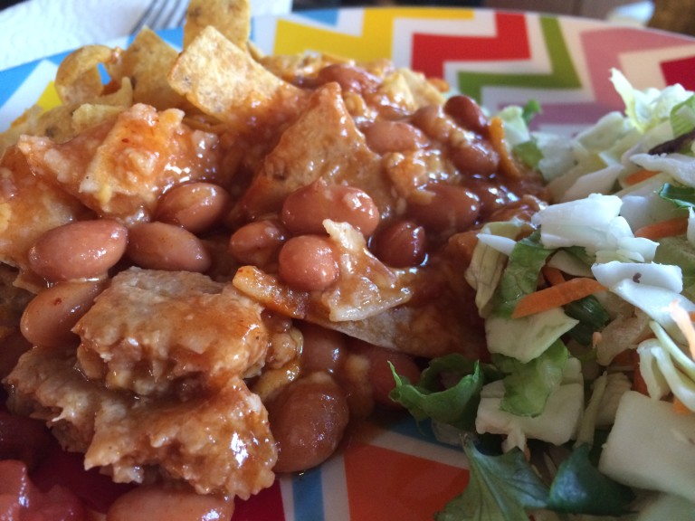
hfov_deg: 61.7
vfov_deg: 48.2
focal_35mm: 29
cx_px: 348
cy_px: 260
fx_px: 582
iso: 250
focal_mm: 4.15
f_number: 2.2
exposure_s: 1/20
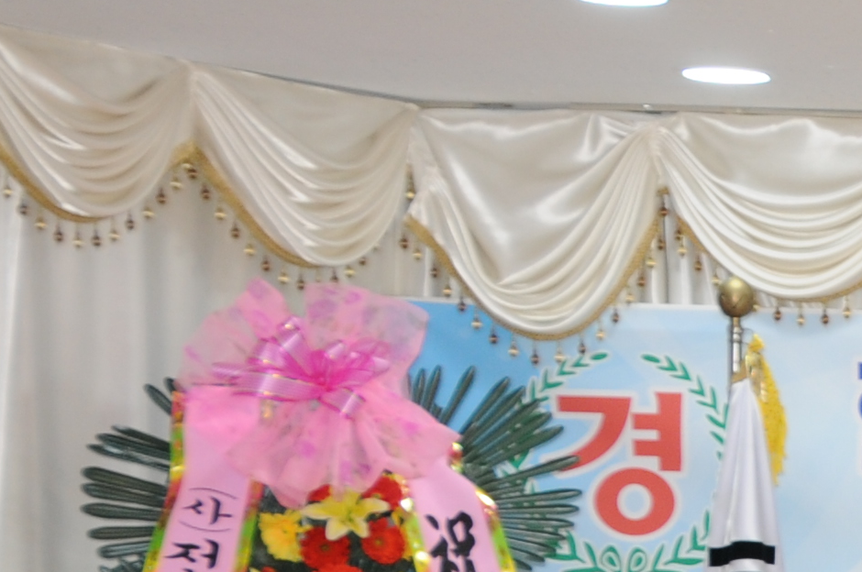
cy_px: 830
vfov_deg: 5.2
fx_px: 6217
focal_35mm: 260
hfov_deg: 7.5
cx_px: 1951
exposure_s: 1/60
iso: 250
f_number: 5
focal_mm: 38
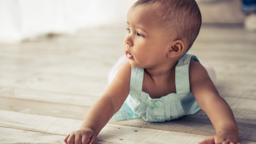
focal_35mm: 76
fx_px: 516
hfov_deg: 27.9
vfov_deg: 15.9
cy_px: 71
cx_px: 129
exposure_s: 1/400
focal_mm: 66
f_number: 2.8
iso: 400
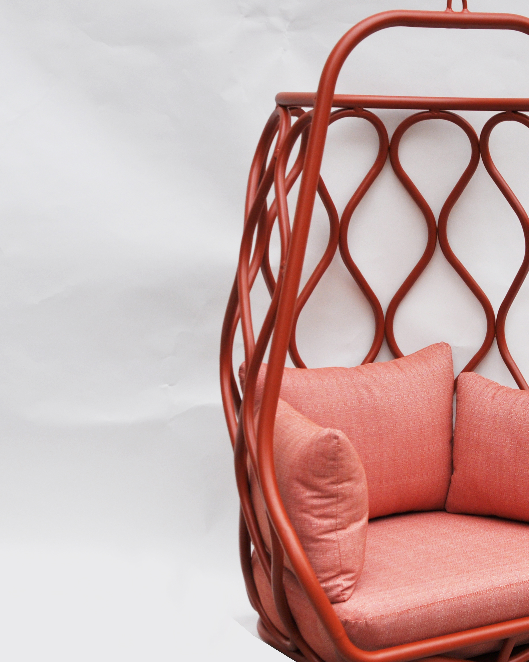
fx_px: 1429
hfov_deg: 20.8
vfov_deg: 26.1
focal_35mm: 73
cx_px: 415
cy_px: 348
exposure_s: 1/200
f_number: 7.1
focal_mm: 28
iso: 200
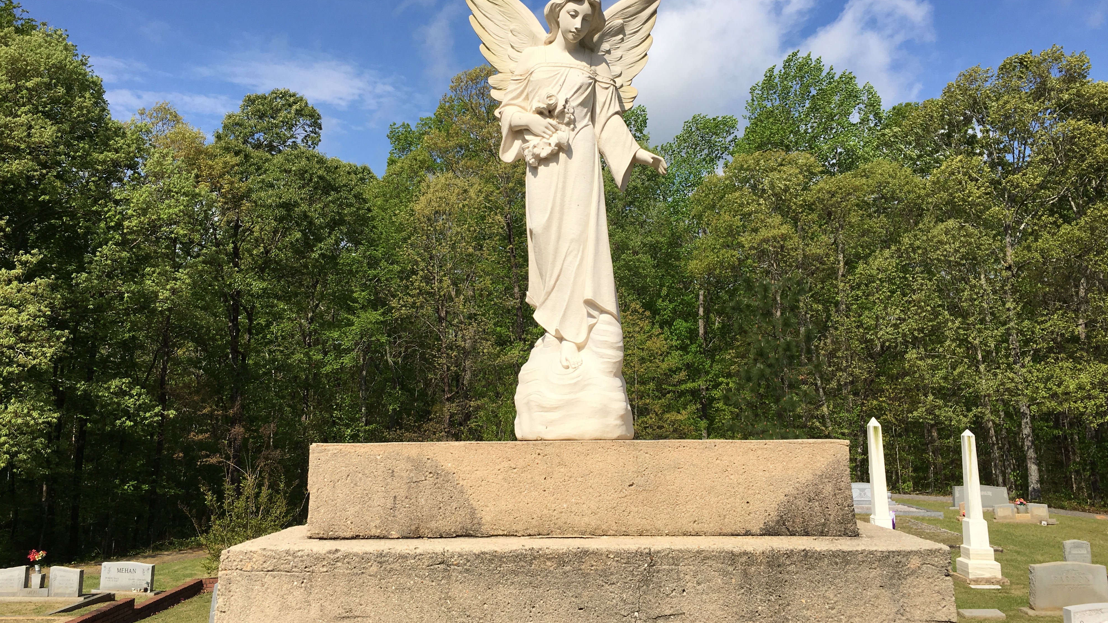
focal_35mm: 32
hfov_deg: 61.0
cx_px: 558
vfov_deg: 36.5
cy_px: 248
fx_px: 940
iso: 25
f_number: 2.2
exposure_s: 1/2262
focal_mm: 4.15
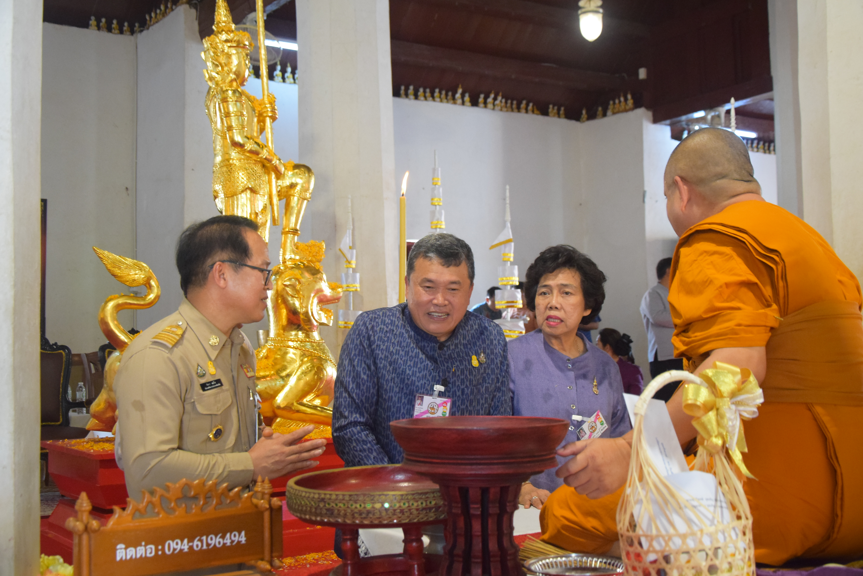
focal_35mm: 42
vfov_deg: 31.9
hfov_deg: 46.4
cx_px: 432
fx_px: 1007
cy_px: 288
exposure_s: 1/100
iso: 2500
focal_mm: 28
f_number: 5
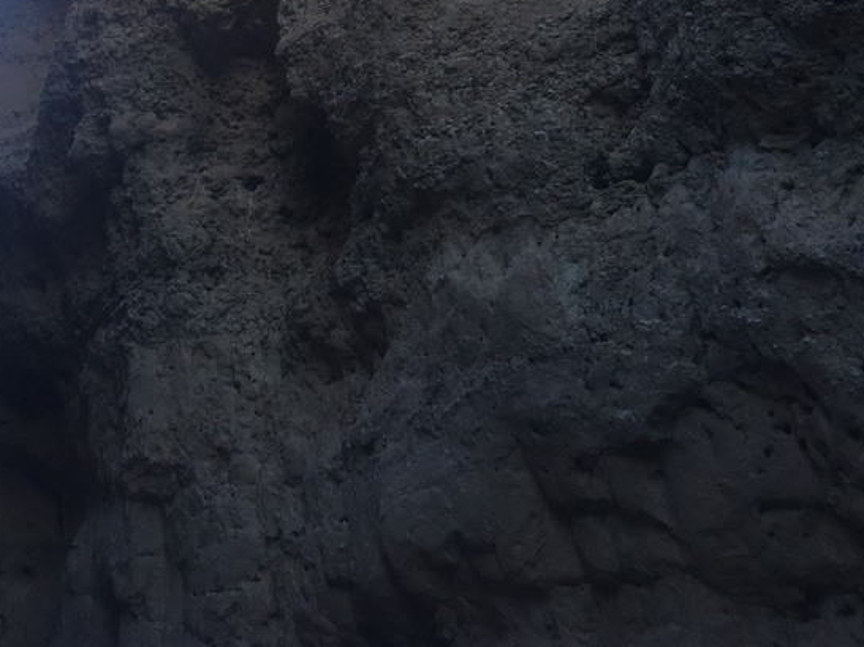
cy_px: -62
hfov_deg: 28.0
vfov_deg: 20.6
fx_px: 1697
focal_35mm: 68
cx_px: 179
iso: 32
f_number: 2.2
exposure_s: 1/165
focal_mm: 4.15
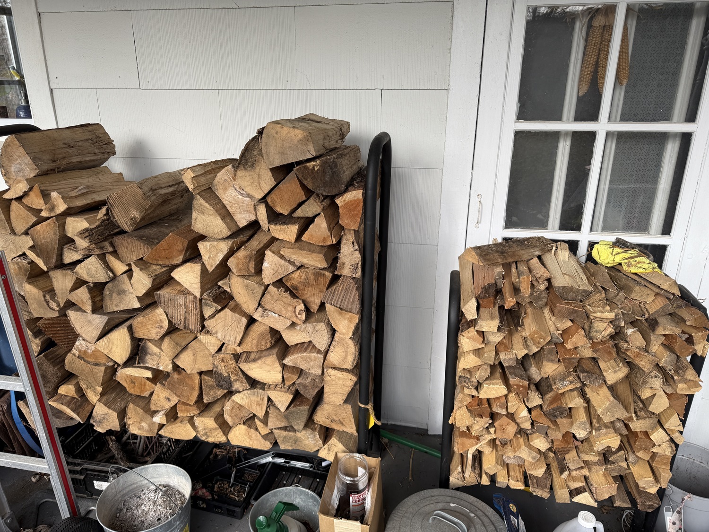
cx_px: 354
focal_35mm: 24
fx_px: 492
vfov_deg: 56.8
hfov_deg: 71.6
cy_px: 266
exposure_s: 1/593
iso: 80
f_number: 1.78
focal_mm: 6.76
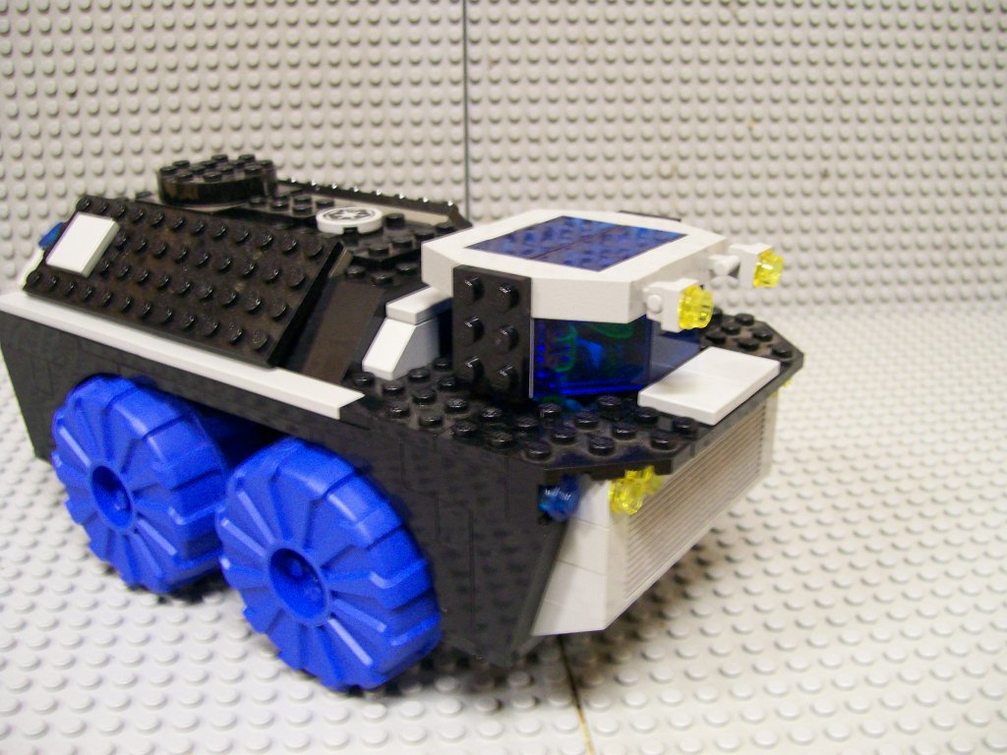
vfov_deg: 39.7
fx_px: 1047
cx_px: 504
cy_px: 378
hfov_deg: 51.4
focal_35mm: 36
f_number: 2.7
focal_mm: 6
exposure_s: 1/8
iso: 160
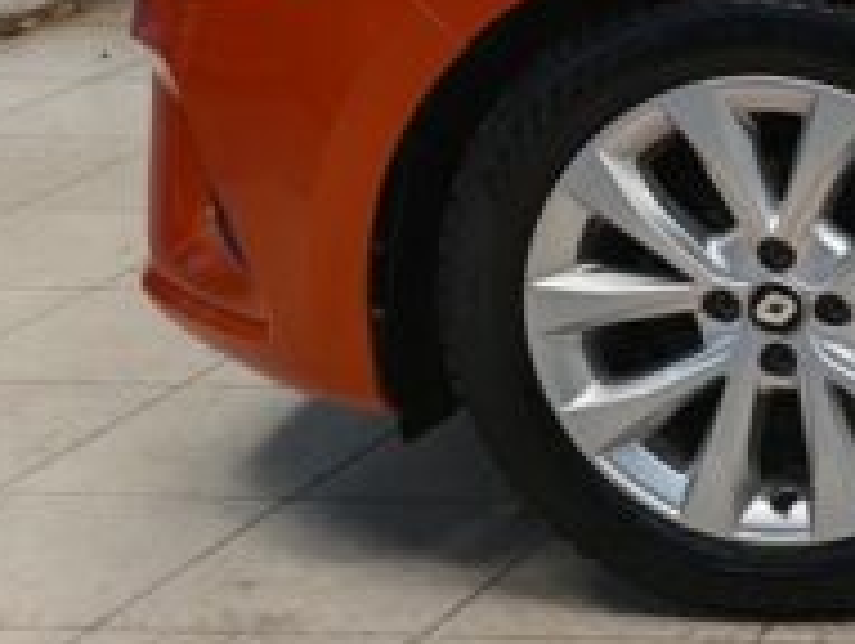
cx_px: 2122
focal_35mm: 123
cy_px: -264
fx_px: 3044
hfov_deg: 12.3
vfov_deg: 11.7
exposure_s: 1/50
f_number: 1.6
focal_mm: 5.4
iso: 64
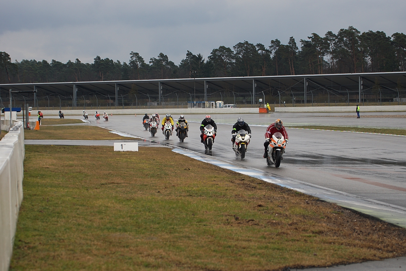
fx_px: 1268
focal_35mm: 112
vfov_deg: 12.2
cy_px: 136
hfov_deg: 18.2
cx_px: 203
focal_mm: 75
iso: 250
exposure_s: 1/640
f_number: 5
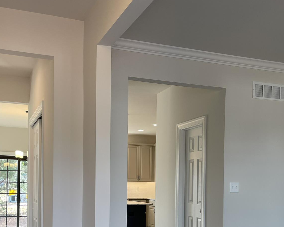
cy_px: 190
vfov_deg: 31.7
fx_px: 387
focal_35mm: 46
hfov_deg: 40.3
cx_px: 131
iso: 64
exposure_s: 1/120
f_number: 1.6
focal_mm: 4.2
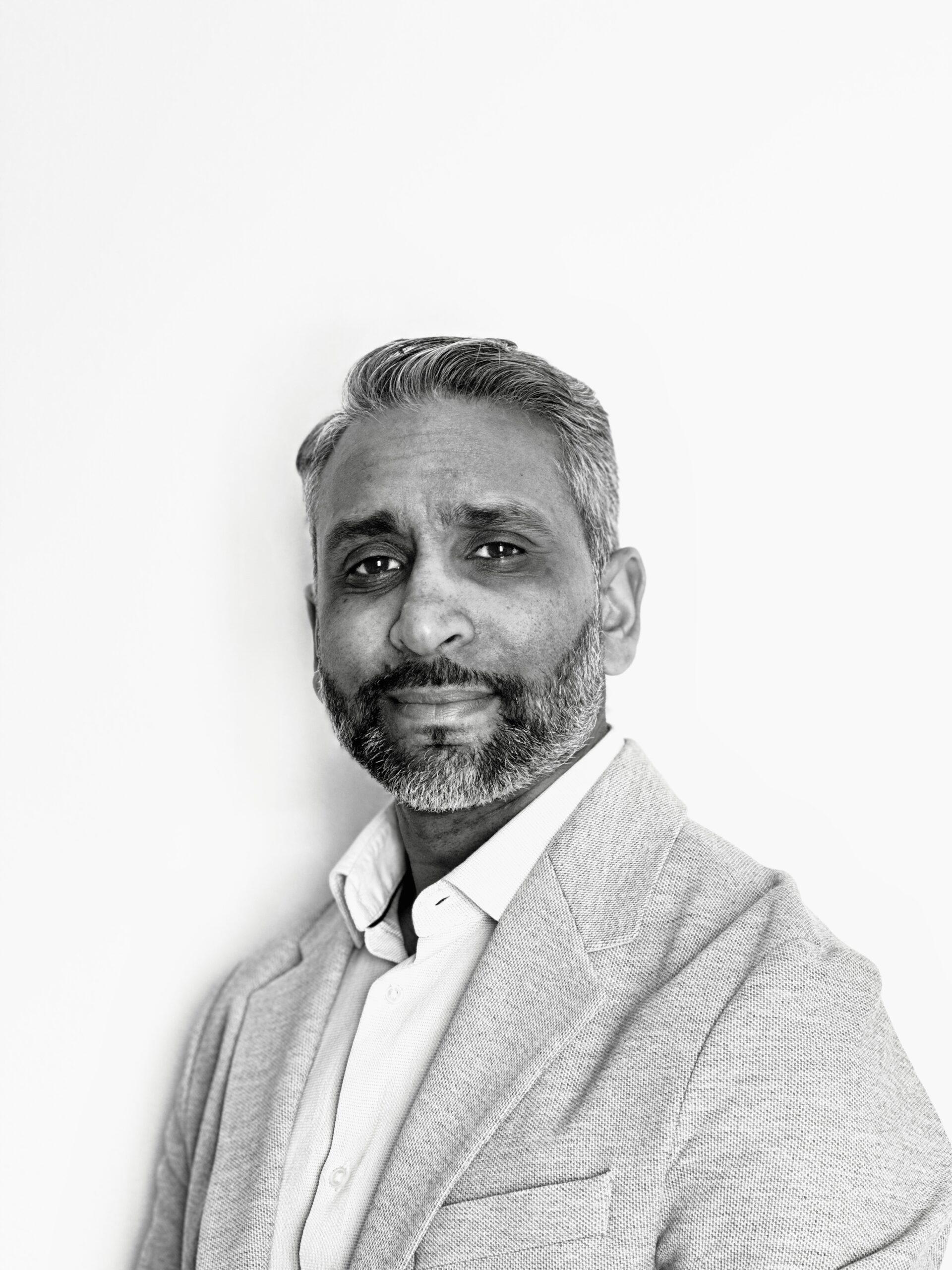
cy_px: 635
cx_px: 476
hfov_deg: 19.1
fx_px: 2824
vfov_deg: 25.3
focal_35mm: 77
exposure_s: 1/40
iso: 200
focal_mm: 9
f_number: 2.8
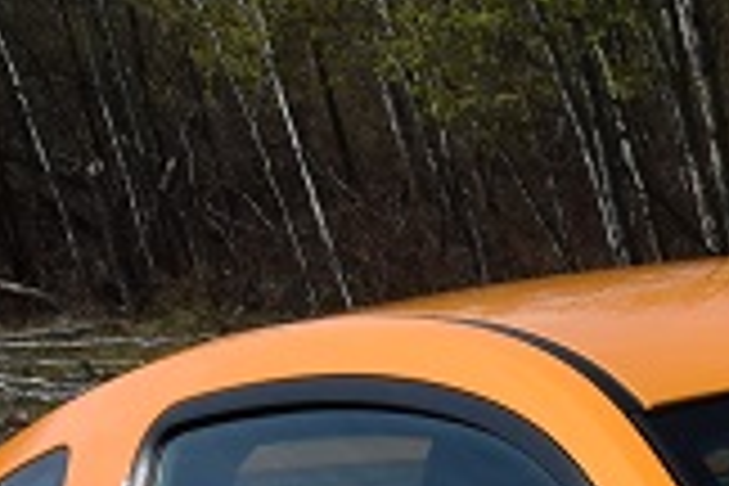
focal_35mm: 130
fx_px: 2632
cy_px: 1458
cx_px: 1724
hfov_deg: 12.5
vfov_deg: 8.7
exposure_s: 1/1000
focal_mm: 14
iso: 200
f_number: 8
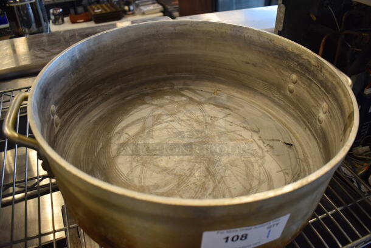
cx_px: 186
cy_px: 124
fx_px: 279
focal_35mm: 27
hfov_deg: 67.3
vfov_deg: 48.0
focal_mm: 18
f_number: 3.5
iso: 900
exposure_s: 1/125
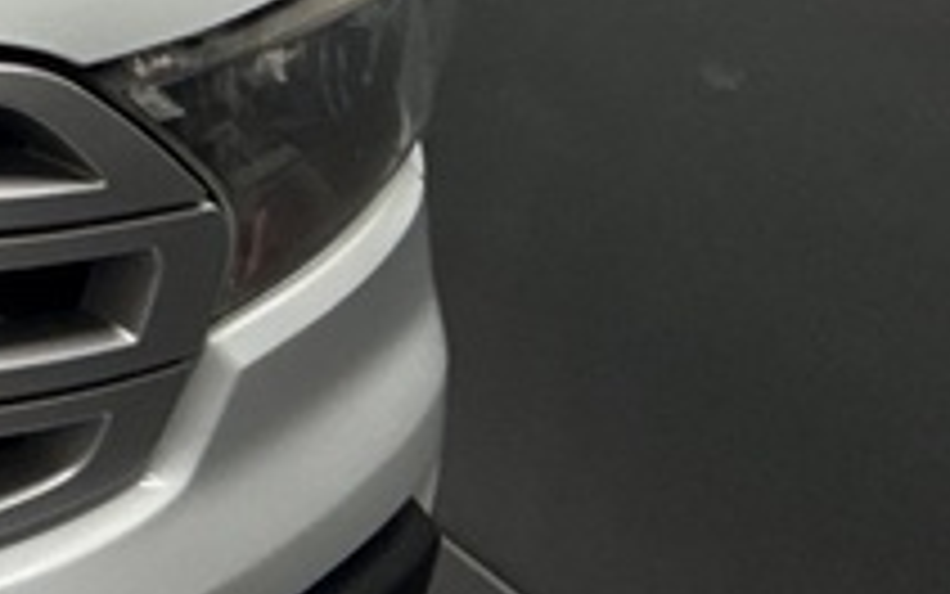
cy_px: 234
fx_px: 1865
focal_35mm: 72
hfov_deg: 20.5
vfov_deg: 18.1
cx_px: -743
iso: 80
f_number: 2.2
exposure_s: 1/100
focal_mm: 2.22
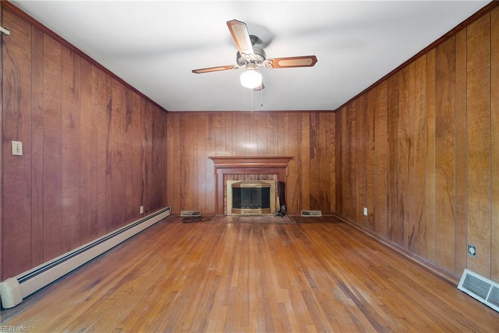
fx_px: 194
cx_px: 250
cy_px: 166
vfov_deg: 81.2
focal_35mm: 14
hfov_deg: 104.2
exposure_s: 4
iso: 400
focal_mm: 14
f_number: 8
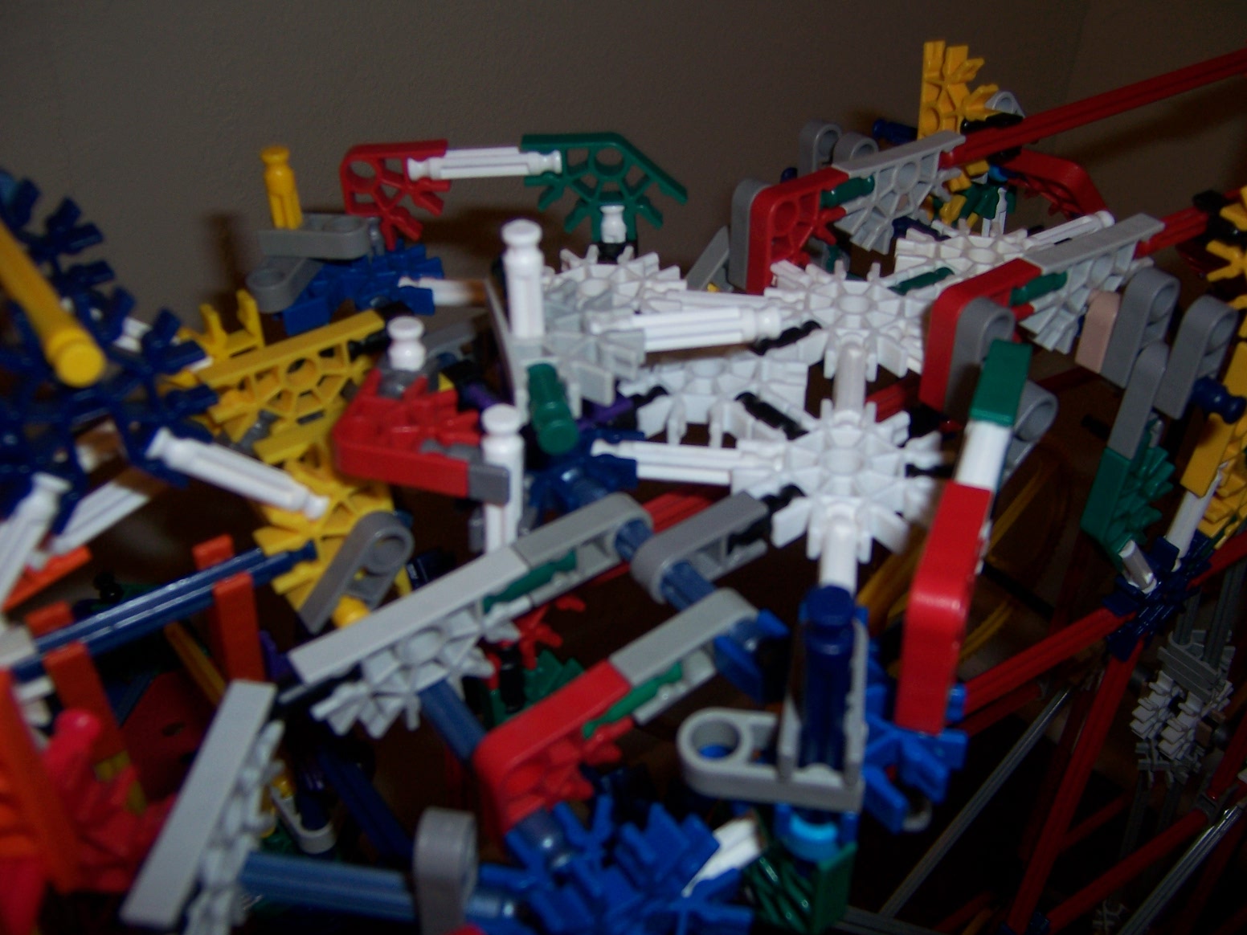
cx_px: 624
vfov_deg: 42.9
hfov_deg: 55.4
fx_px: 1189
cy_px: 468
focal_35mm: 33
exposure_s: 1/60
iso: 80
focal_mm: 5.5
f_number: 2.8
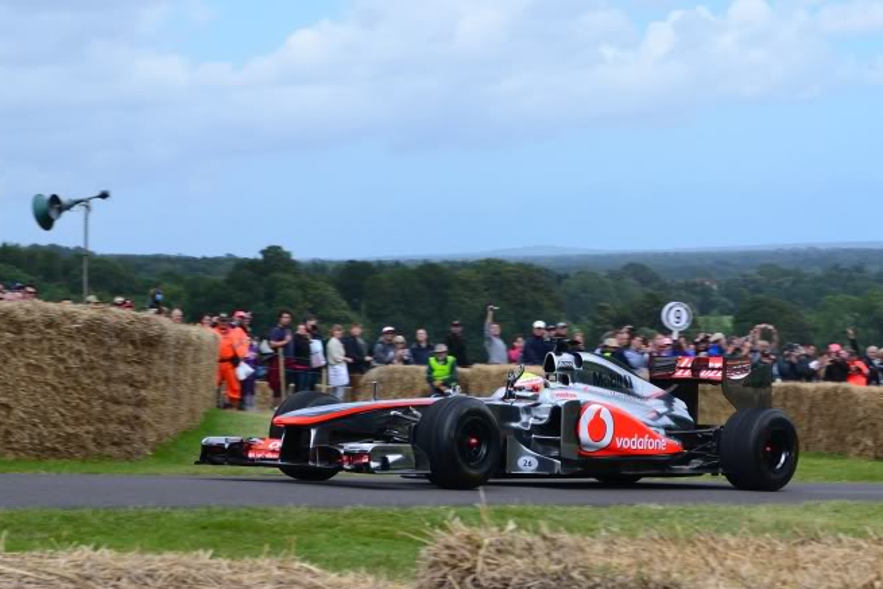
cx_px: 501
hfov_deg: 15.9
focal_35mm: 129
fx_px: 3159
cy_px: 264
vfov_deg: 10.7
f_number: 11
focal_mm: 55
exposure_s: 1/400
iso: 400
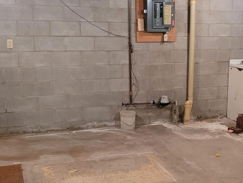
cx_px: 160
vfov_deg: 28.0
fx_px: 365
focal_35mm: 52
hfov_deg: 36.5
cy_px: 104
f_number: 1.8
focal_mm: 5.4
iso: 640
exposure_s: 1/40
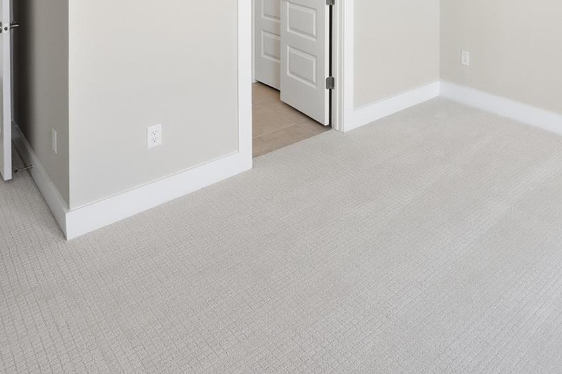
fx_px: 499
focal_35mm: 32
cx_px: 424
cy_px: -80
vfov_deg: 33.2
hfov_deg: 55.8
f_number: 8
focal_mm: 13
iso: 500
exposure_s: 1/200
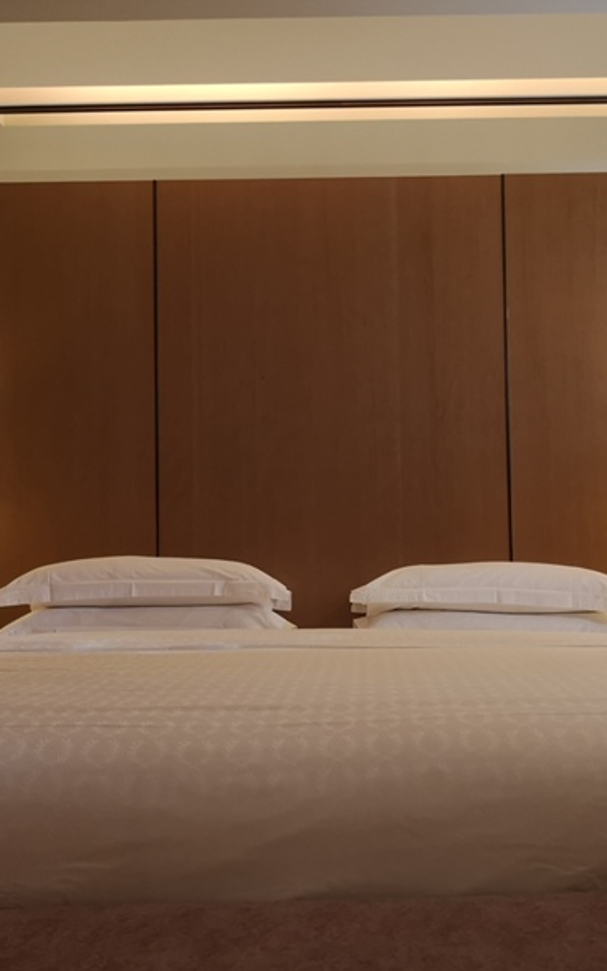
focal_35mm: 39
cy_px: 483
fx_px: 1032
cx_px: 334
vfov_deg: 50.4
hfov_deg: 32.8
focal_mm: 3.95
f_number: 1.8
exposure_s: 1/30
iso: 250
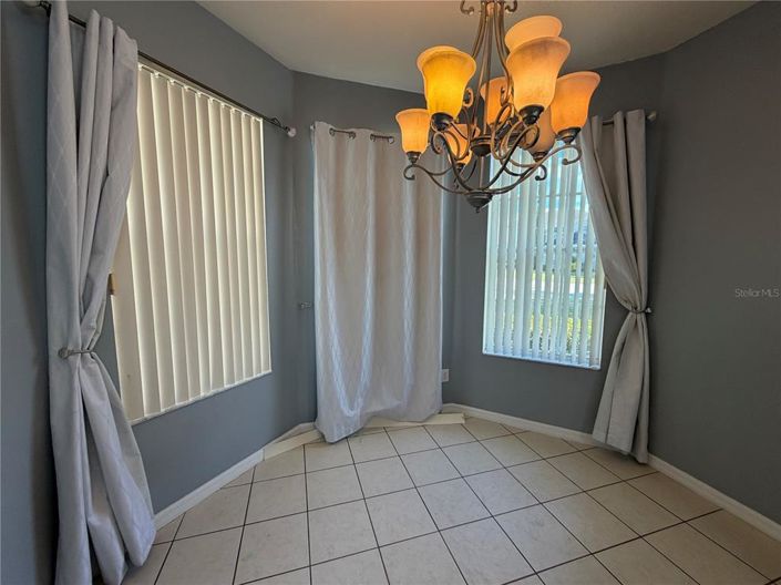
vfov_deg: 85.6
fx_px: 316
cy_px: 292
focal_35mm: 14
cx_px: 390
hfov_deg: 102.1
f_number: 2.2
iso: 125
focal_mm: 2.22
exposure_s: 1/120
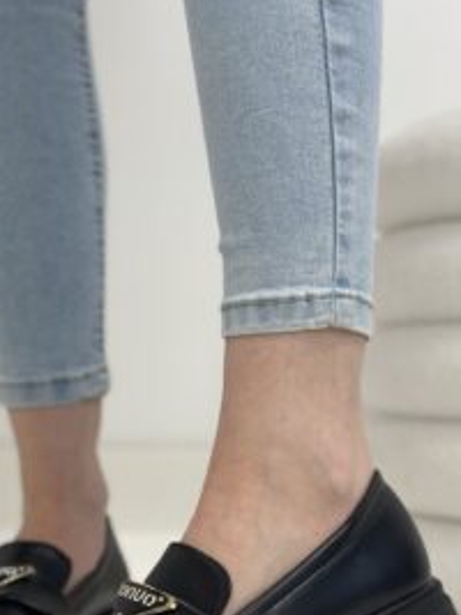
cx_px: 180
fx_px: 1280
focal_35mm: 72
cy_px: 456
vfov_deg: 26.7
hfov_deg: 20.4
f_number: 1.78
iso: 160
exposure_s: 1/100
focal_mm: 6.86
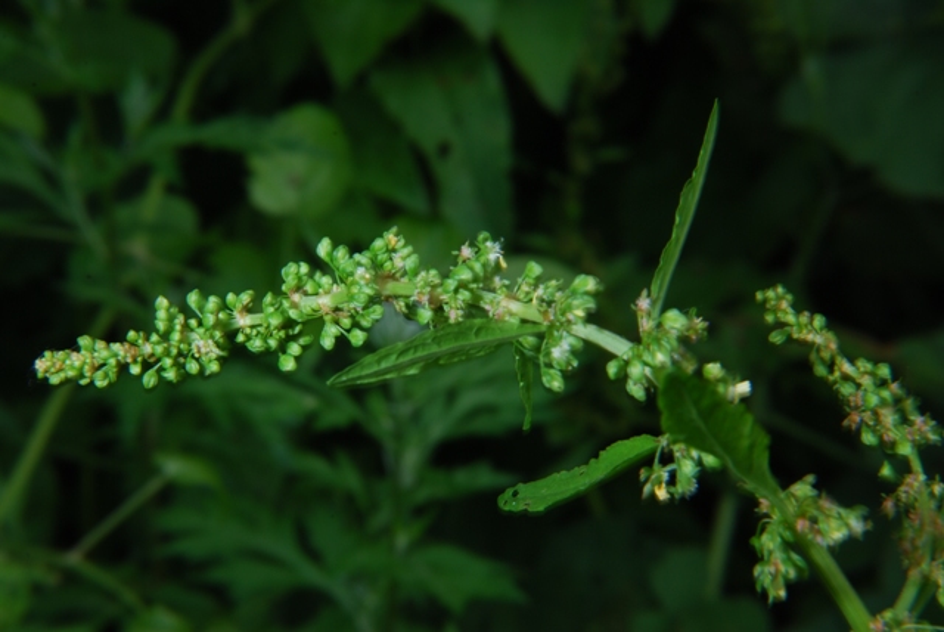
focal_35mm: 78
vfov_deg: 17.5
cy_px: 316
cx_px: 472
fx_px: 2047
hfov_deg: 26.0
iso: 100
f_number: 22
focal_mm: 52
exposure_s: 1/15
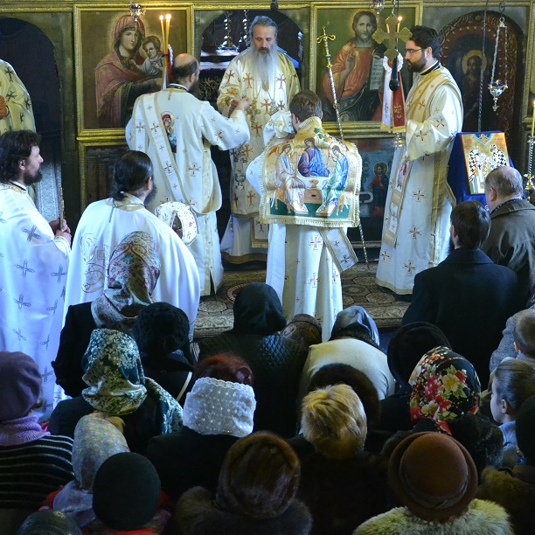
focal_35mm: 75
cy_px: 254
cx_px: 293
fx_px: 1311
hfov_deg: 23.0
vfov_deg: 23.1
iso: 3200
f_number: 4.2
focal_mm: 30
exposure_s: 1/30
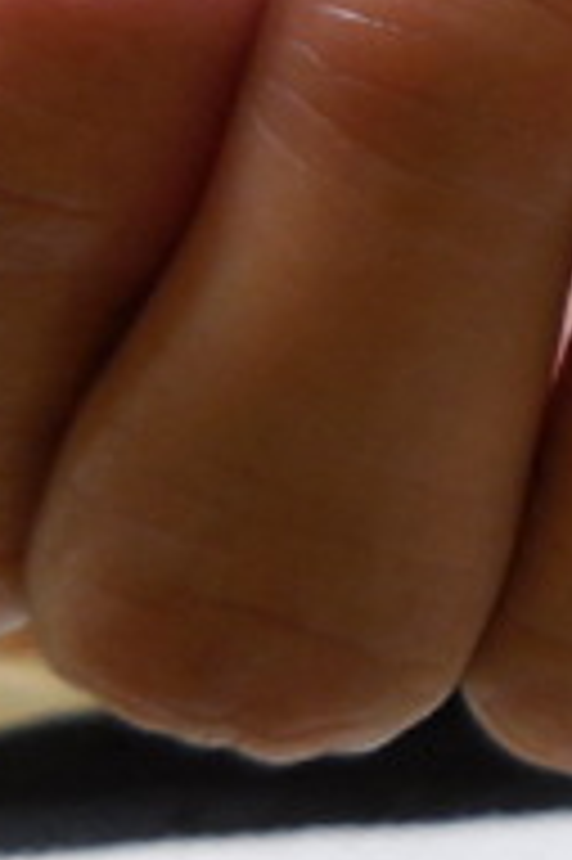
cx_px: 1058
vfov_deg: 28.4
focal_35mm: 68
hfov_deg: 16.4
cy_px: 61
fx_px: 1623
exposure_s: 1/30
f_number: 3.3
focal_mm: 4.5
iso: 220
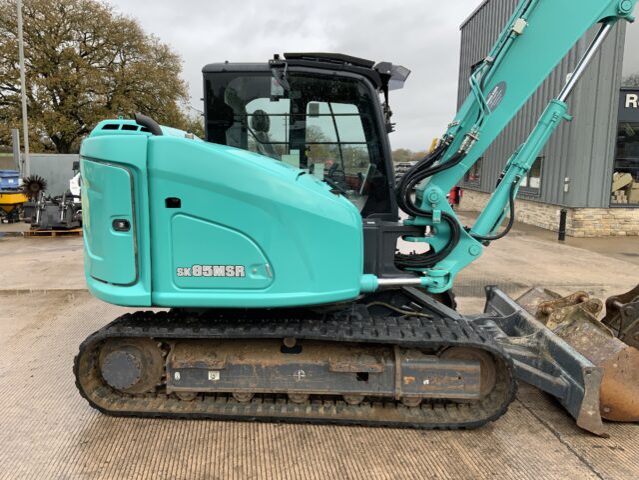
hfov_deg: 61.7
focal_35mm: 29
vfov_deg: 48.2
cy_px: 240
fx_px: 535
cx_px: 320
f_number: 1.8
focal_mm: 3
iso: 16
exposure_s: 1/378
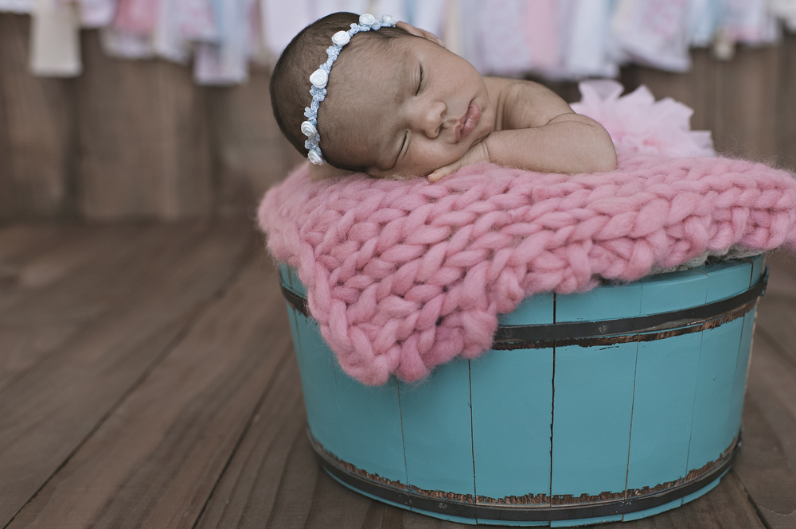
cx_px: 452
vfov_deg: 31.8
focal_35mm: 42
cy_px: 227
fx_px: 928
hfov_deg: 46.3
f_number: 2.8
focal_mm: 35
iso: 400
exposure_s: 1/200
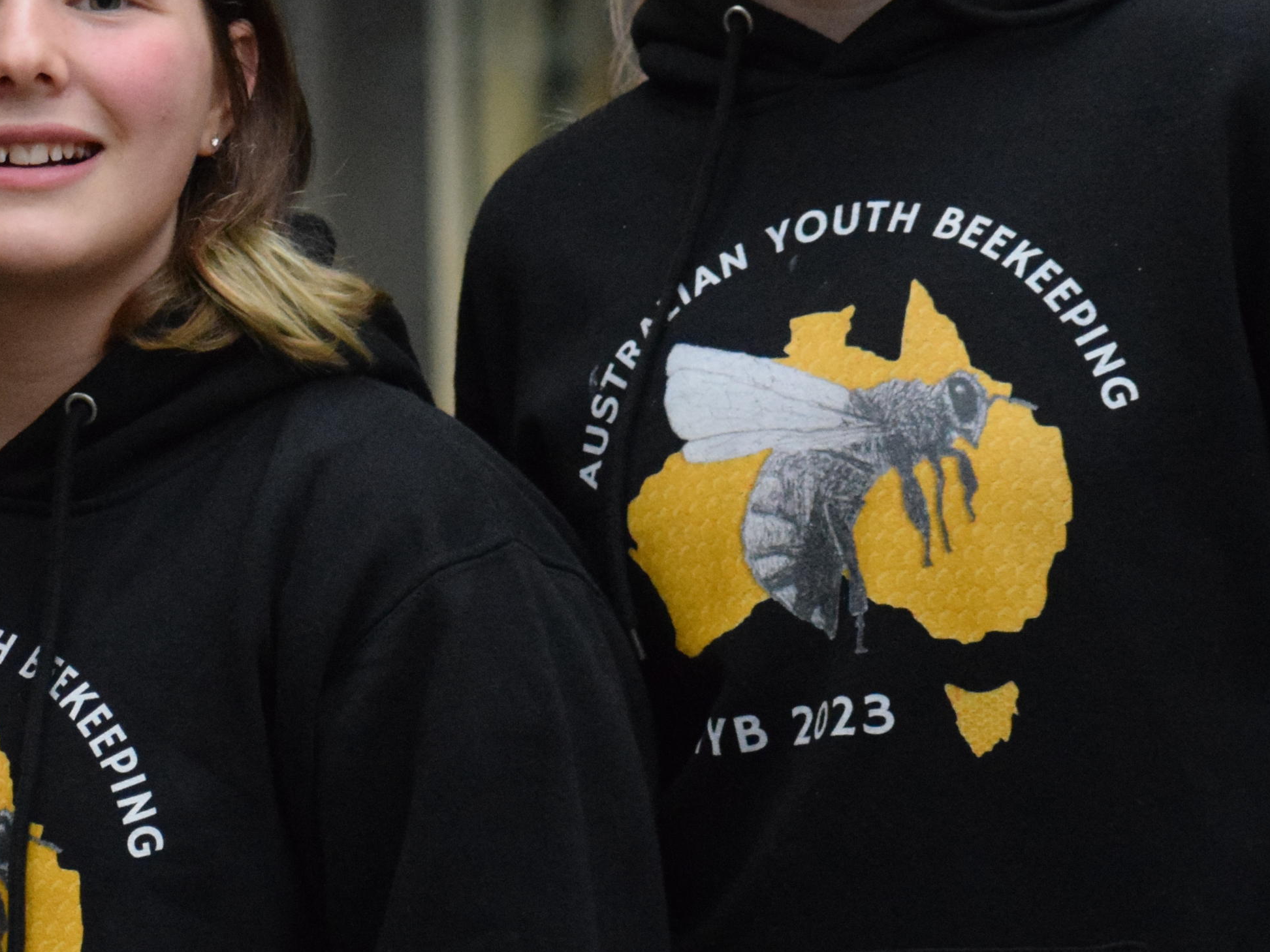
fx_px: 12924
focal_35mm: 352
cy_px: 277
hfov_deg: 5.6
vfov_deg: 4.2
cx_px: -37
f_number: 4.8
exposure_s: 1/80
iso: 4000
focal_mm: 95
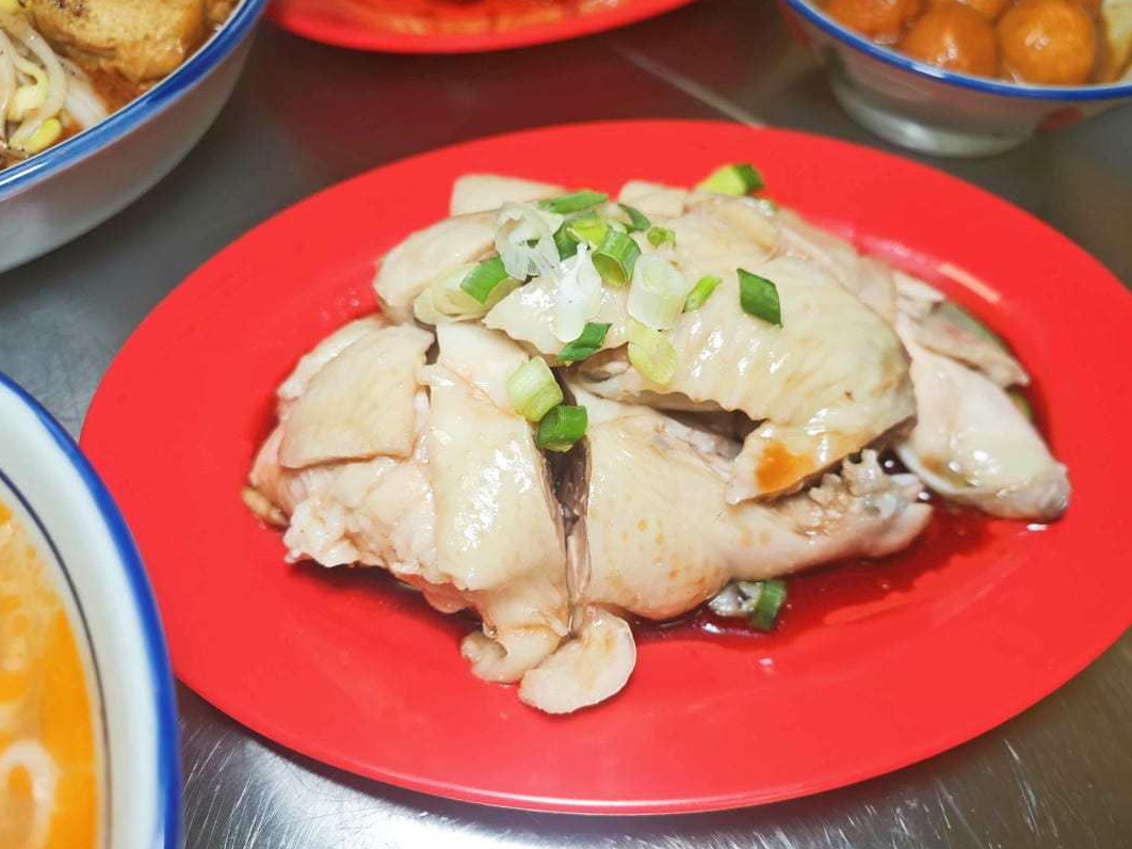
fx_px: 850
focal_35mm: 26
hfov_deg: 67.1
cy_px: 434
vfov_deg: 53.0
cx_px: 626
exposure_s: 1/600
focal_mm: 8.72
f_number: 2.8
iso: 1600
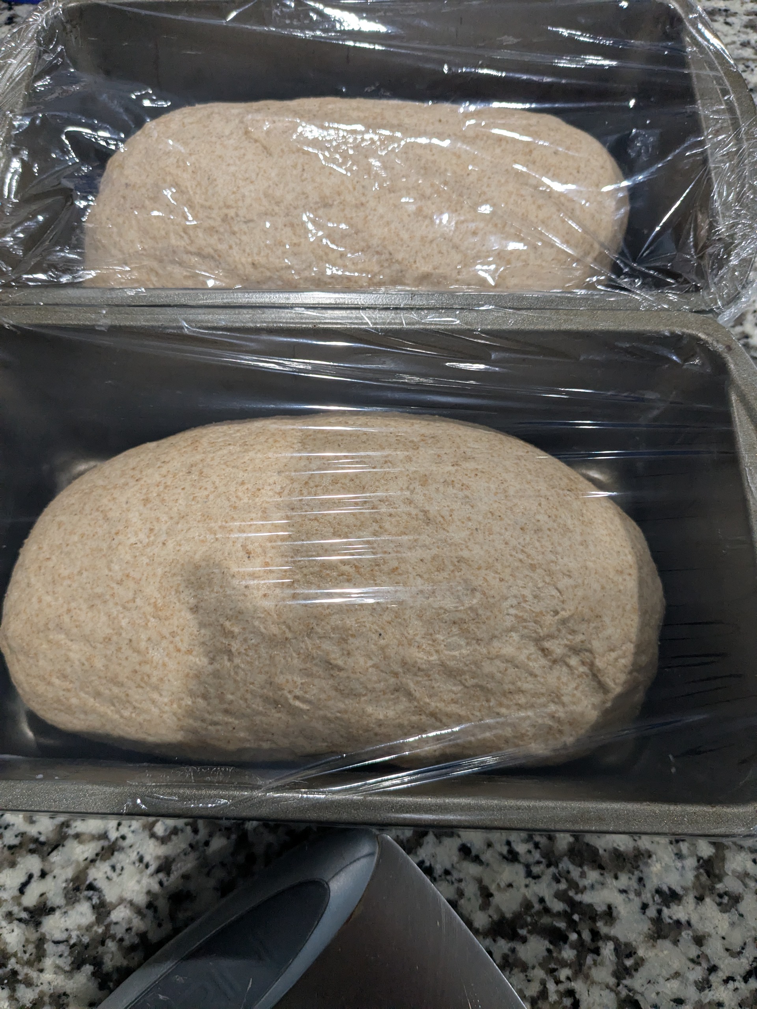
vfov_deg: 65.3
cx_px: 378
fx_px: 787
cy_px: 504
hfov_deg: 51.4
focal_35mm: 27
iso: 350
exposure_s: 1/120
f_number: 1.73
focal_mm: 4.38
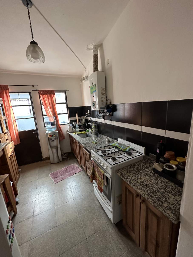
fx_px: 104
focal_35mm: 14
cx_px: 96
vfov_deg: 102.1
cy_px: 128
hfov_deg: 85.7
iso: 320
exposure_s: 1/50
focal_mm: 2.22
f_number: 2.2
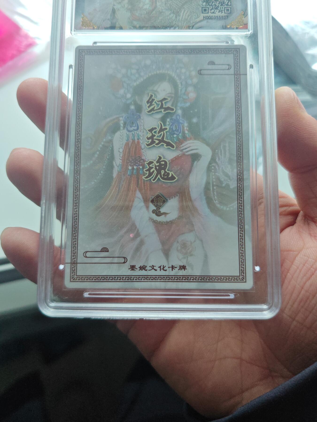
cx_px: 158
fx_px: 317
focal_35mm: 26
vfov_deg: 67.3
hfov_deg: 53.1
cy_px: 211
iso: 200
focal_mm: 5.4
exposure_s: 1/100
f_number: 1.6
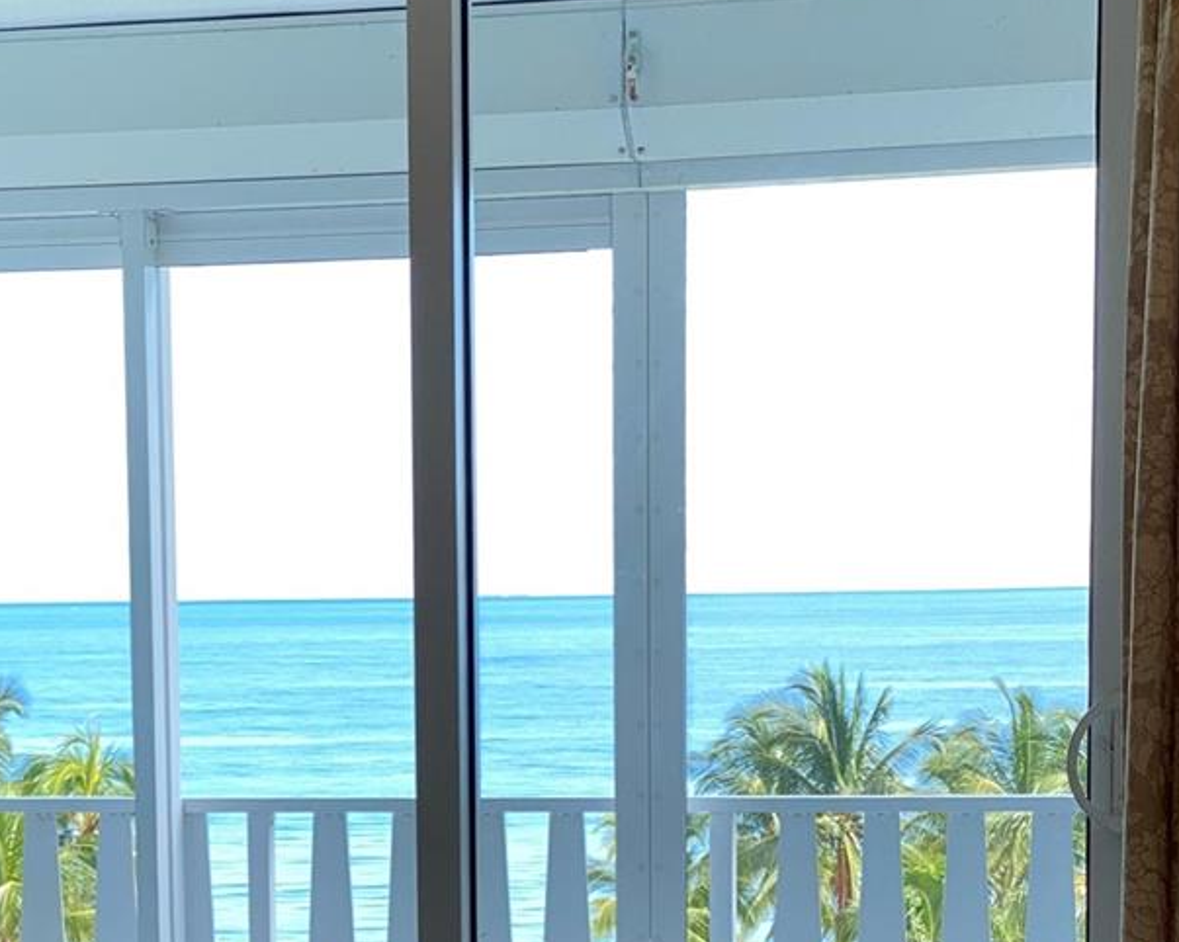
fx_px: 3523
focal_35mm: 101
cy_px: 985
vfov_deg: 14.9
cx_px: 403
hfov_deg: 18.9
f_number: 2
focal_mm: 6
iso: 64
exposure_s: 1/120
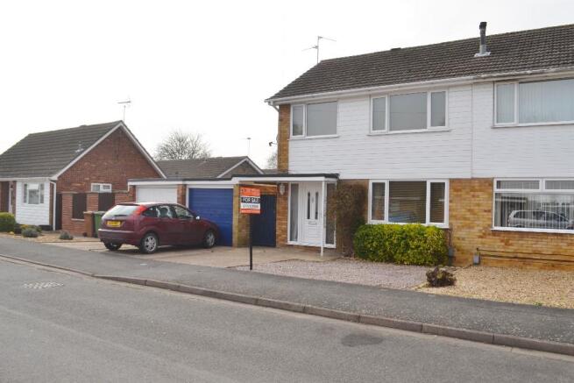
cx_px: 287
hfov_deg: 67.4
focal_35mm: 27
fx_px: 431
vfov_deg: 48.0
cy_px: 192
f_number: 9
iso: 100
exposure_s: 1/200
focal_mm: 18
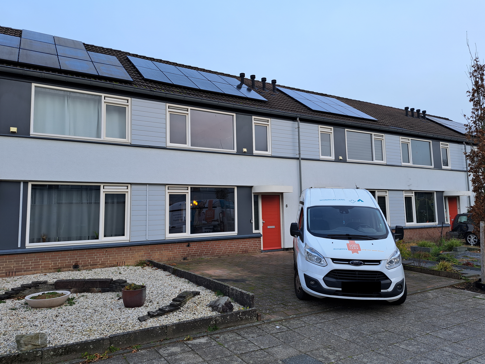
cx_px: 240
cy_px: 178
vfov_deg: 54.9
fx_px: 350
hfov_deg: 69.4
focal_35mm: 25
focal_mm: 5.23
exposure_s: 1/100
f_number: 1.8
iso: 50
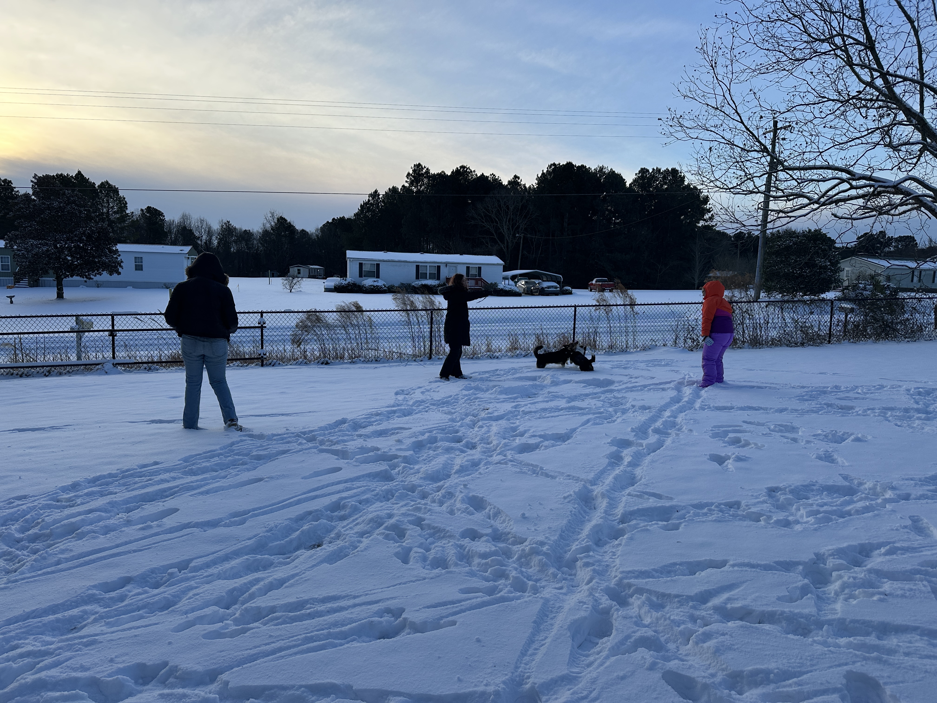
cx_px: 468
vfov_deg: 56.8
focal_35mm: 24
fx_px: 650
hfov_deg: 71.6
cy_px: 352
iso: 80
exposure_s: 1/1664
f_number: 1.78
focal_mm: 6.86
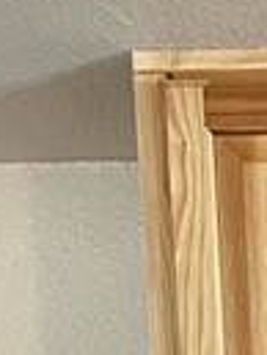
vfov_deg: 7.4
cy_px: 1346
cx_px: 644
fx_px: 2115
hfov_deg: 6.8
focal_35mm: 206
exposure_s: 1/60
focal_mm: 5.7
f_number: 1.5
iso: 320
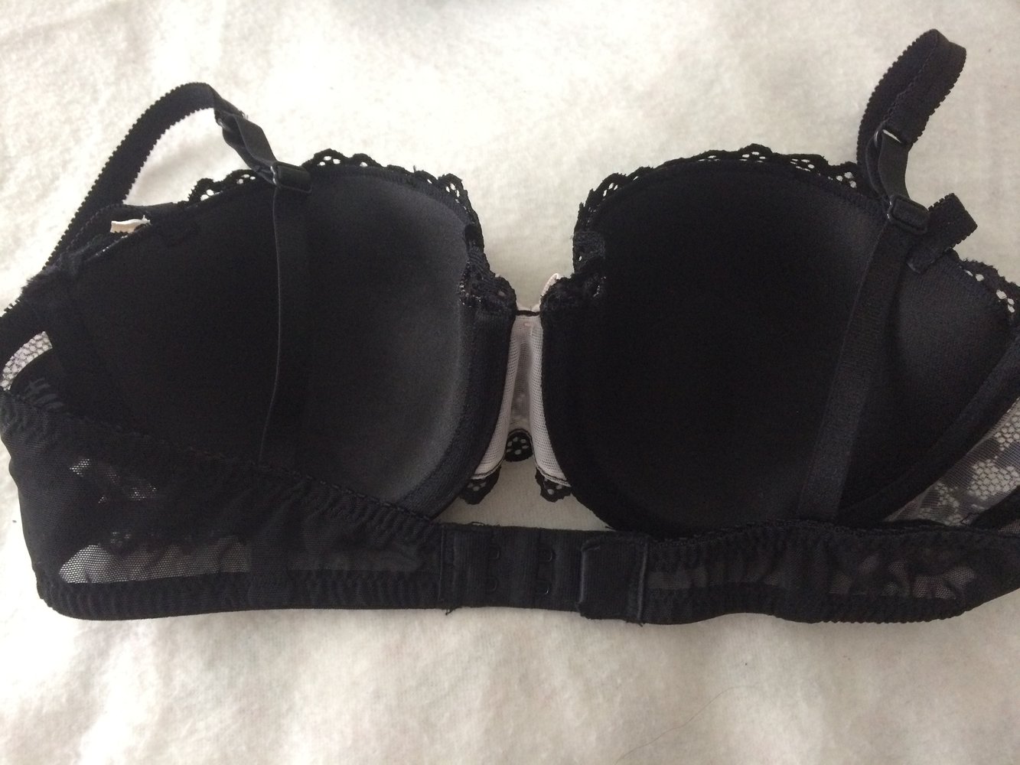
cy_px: 382
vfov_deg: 48.2
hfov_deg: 61.7
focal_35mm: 29
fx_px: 855
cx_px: 510
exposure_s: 1/33
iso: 250
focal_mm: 4.15
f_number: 2.2
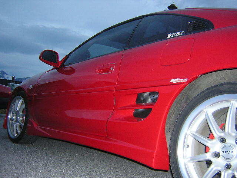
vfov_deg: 39.7
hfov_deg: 51.4
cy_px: 89
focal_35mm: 36
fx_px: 246
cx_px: 118
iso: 293
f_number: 2.6
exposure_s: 1/60.1
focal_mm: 4.7
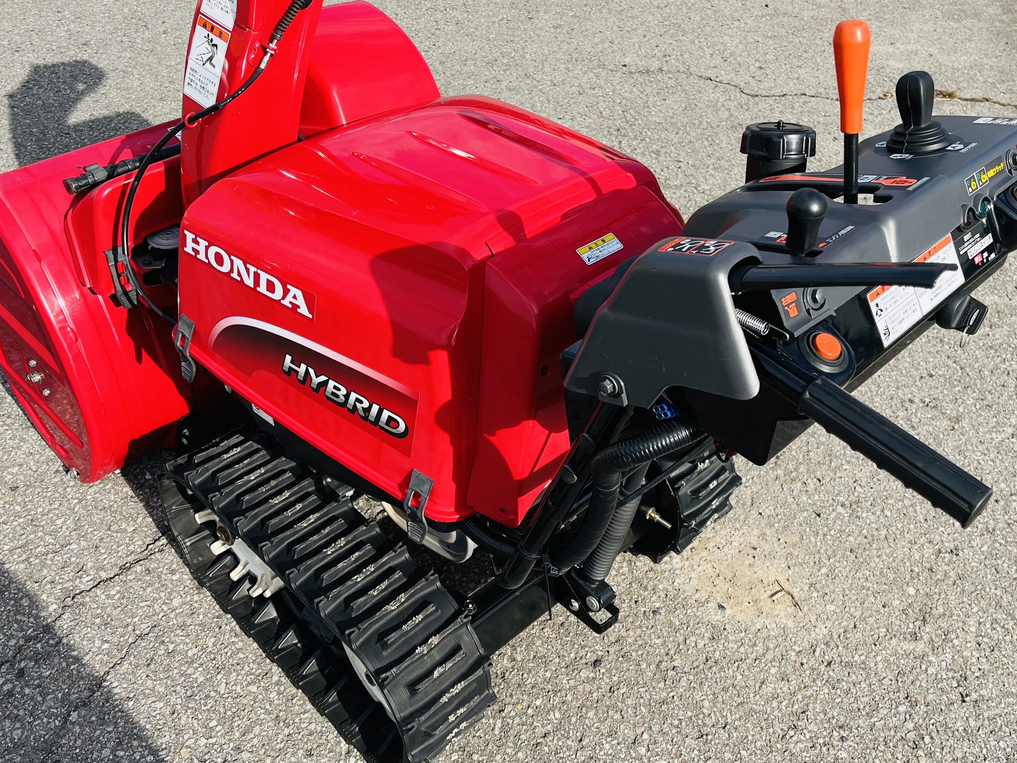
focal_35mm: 36
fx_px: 1058
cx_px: 542
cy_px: 304
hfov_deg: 51.3
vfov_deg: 39.5
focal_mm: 5.1
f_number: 1.6
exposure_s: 1/2062
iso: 50
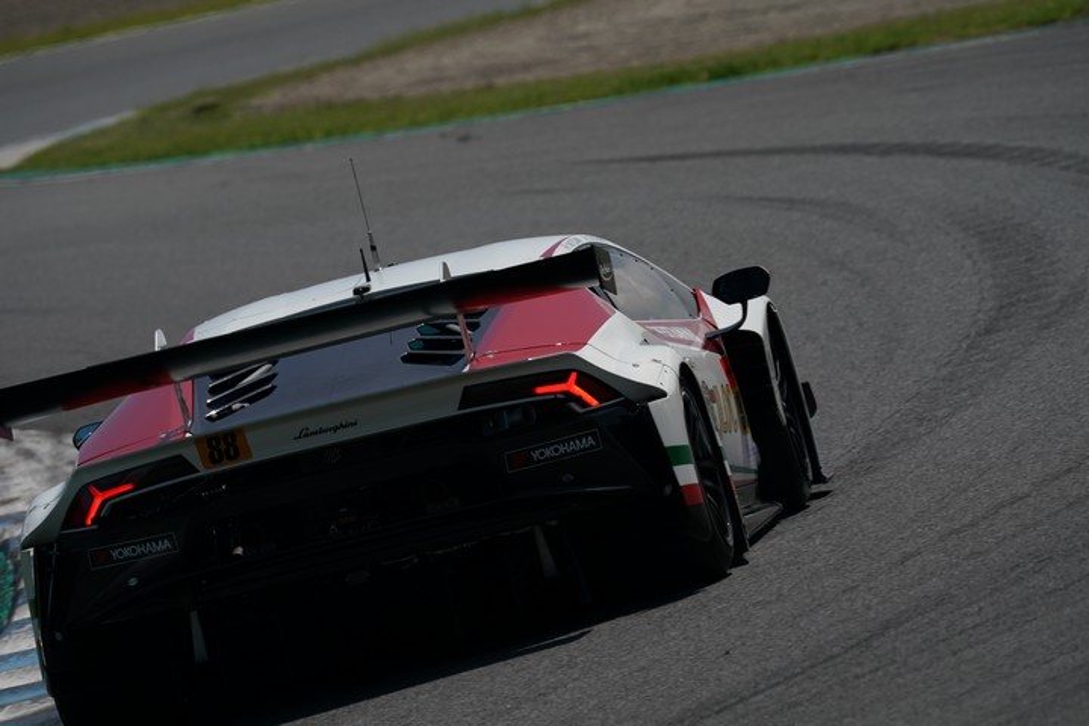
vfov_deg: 2.3
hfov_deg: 3.4
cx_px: 544
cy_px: 363
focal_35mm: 600
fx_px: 18149
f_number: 11
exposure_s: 1/800
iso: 200
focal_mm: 600
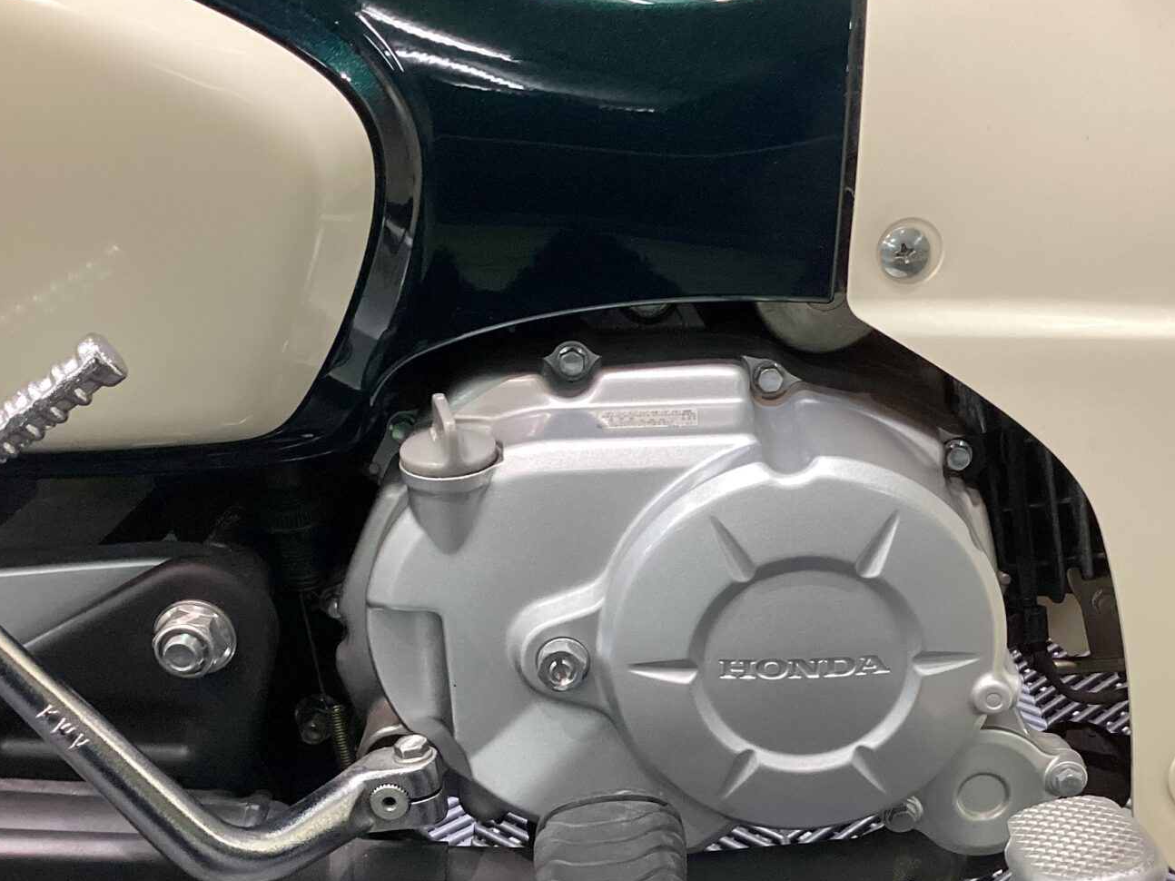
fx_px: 1561
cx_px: 675
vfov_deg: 31.0
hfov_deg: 41.1
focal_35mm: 46
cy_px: 643
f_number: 2.4
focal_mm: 3.3
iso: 250
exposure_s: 1/60
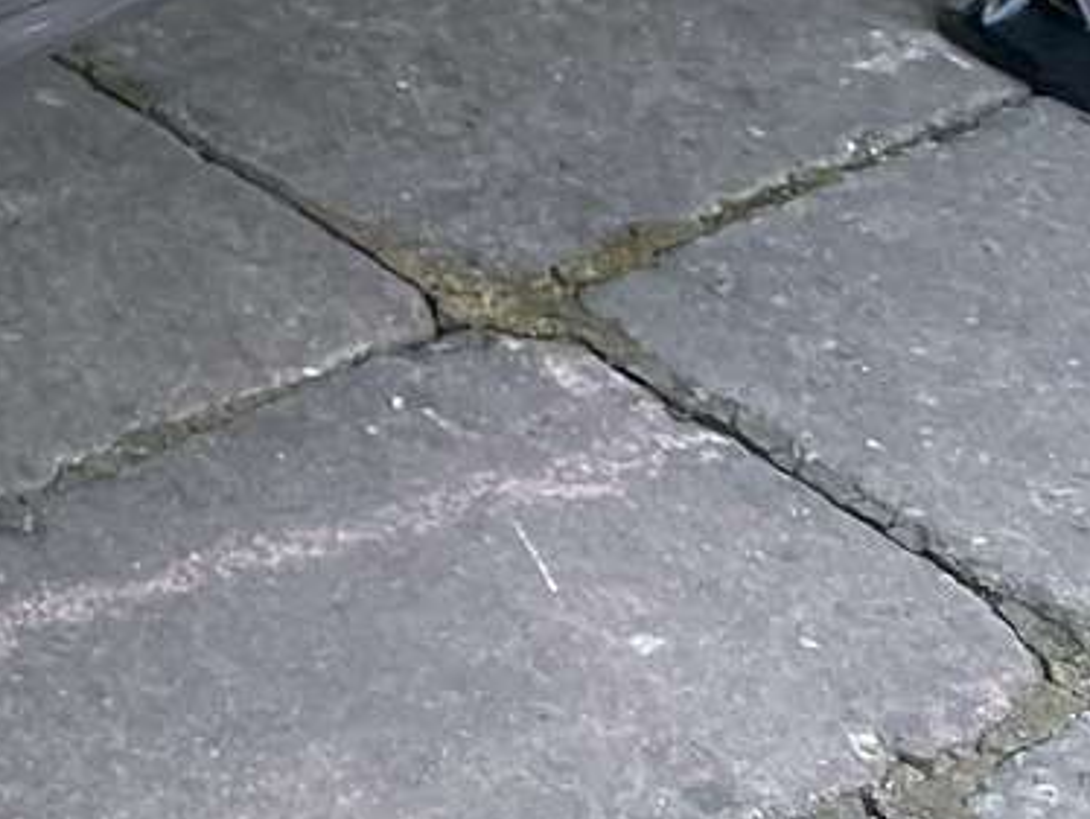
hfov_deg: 11.0
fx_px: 4380
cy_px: -924
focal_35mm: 139
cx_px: -1819
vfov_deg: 9.8
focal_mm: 4.2
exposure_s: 1/121
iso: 40
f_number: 1.6
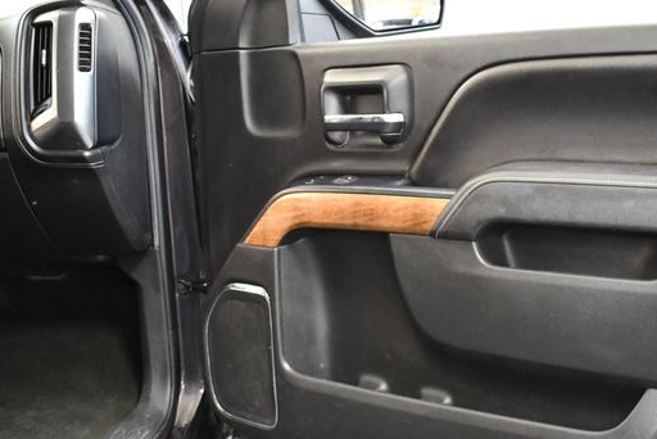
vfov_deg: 29.8
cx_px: 408
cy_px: 264
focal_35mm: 45
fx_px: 822
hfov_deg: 43.3
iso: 4500
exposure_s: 1/60
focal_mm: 18
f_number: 3.5
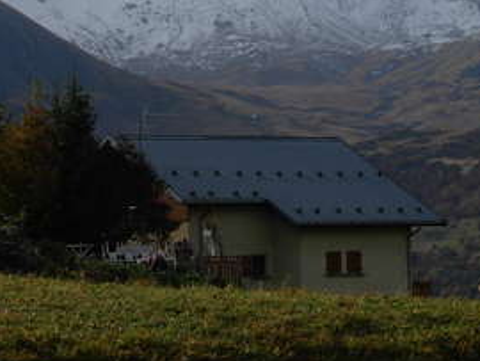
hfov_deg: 9.2
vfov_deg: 7.0
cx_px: 500
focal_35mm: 213
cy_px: 2
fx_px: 2956
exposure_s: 1/483
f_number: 6.7
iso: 79
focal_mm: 15.9
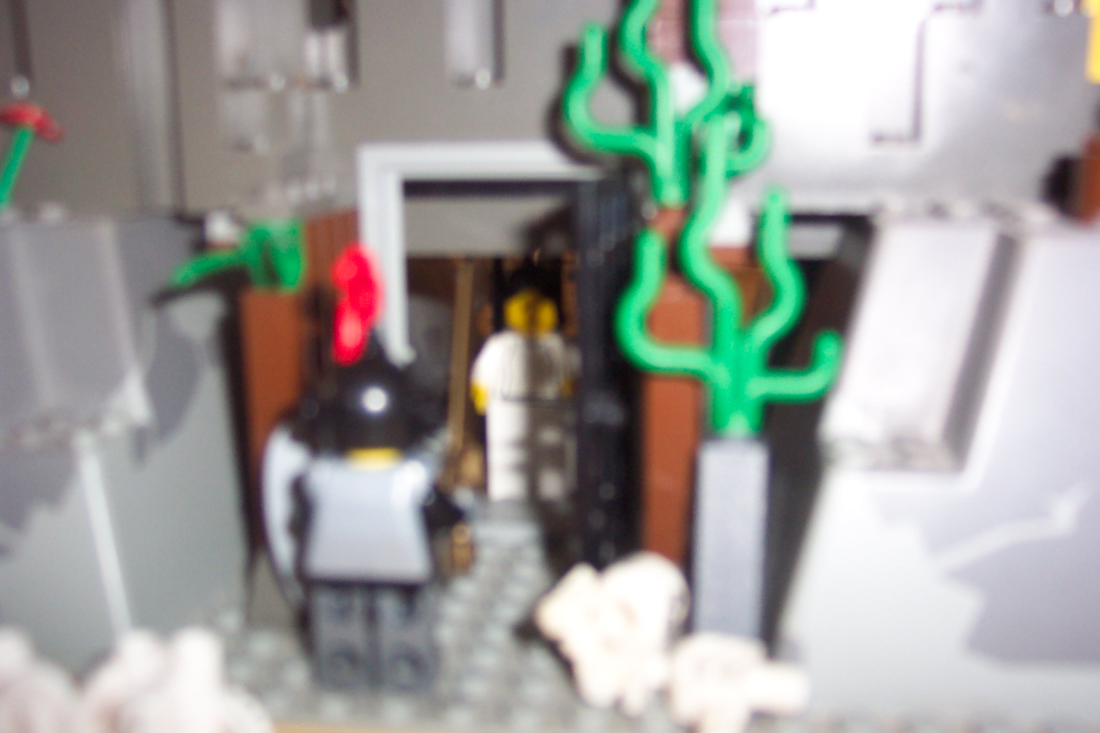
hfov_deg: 50.7
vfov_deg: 35.1
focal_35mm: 38
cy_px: 366
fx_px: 1161
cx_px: 550
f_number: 2.8
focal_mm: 8
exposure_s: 1/30
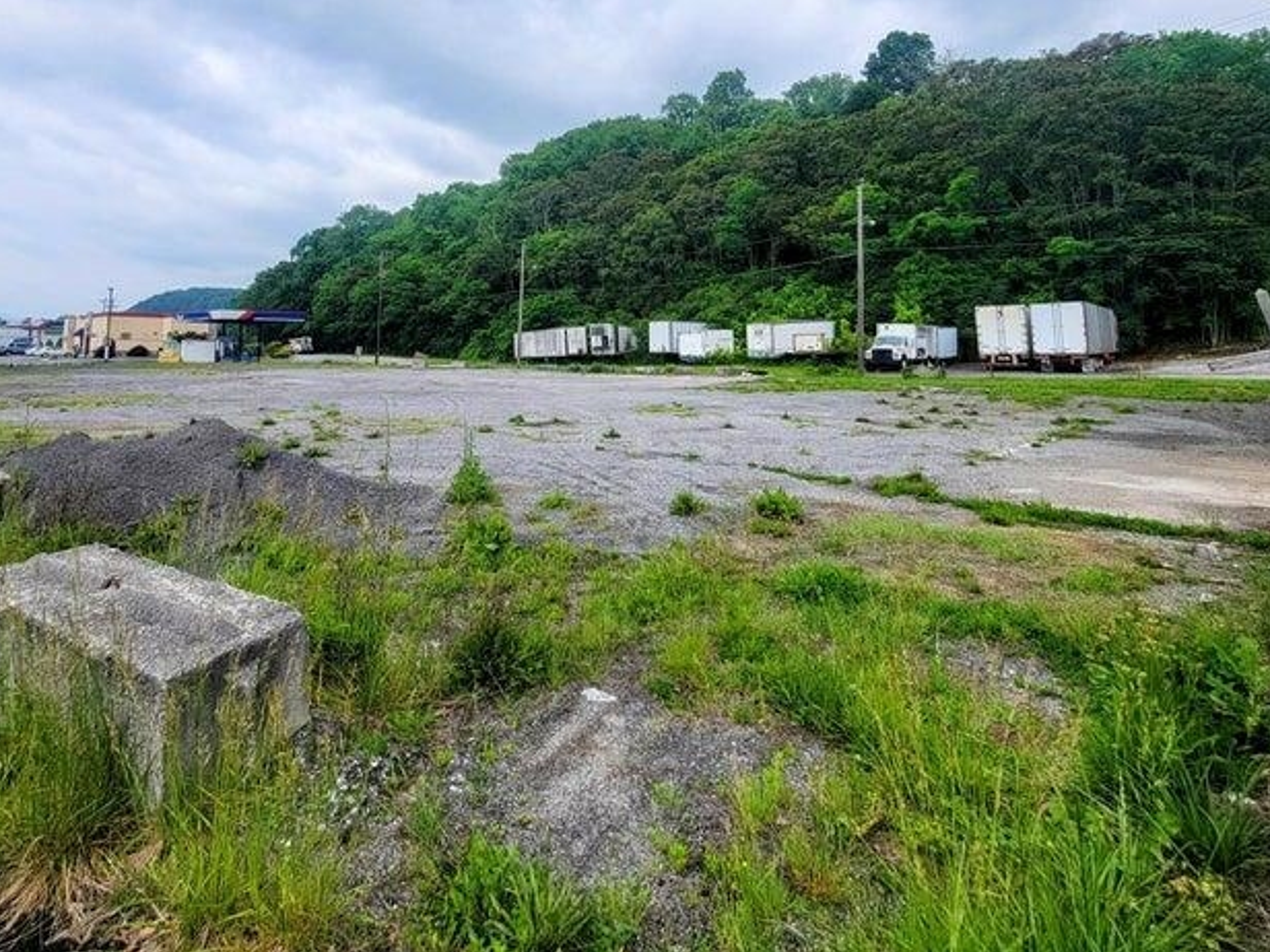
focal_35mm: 18
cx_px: 541
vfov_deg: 68.9
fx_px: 660
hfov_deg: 87.2
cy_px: 295
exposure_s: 1/1151
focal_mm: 2.2
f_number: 2.2
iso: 50
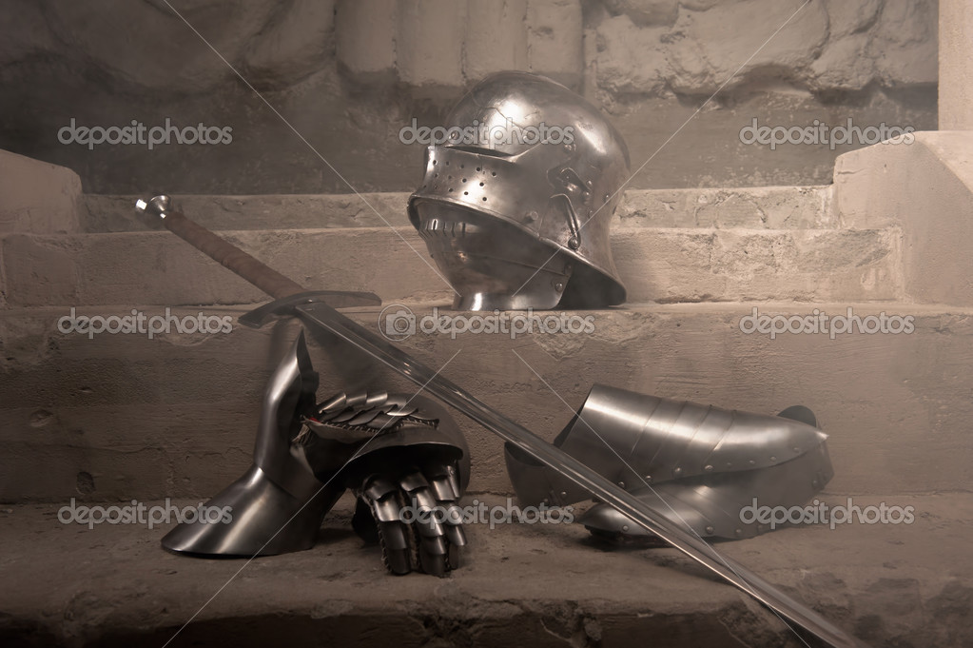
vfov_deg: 33.4
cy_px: 324
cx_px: 486
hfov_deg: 48.5
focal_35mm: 40
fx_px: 1081
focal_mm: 40
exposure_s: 1/200
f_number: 8
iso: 200
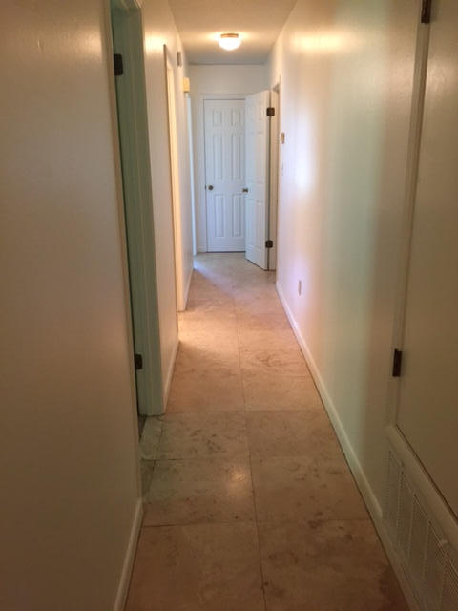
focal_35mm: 29
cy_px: 306
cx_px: 229
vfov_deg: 61.7
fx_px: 512
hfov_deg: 48.2
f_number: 2.2
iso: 100
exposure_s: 1/15
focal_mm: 4.15
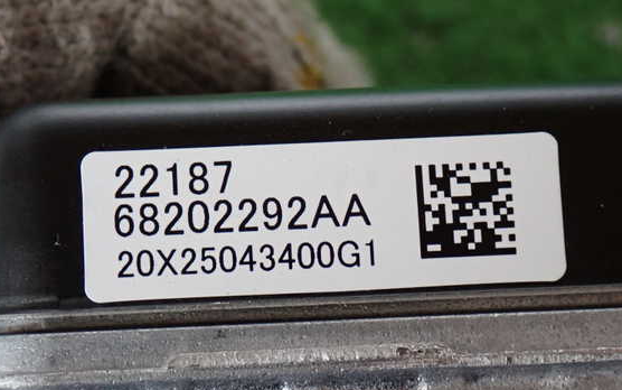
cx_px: 323
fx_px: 1492
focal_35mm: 88
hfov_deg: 23.5
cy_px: 207
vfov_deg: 14.9
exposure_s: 1/60
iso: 800
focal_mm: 13.65
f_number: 4.1
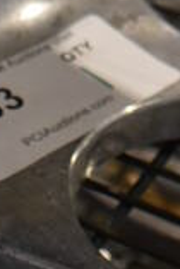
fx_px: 1175
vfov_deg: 12.2
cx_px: 72
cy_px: -177
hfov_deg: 8.8
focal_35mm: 157
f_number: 3.5
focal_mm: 18
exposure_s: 1/160
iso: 800
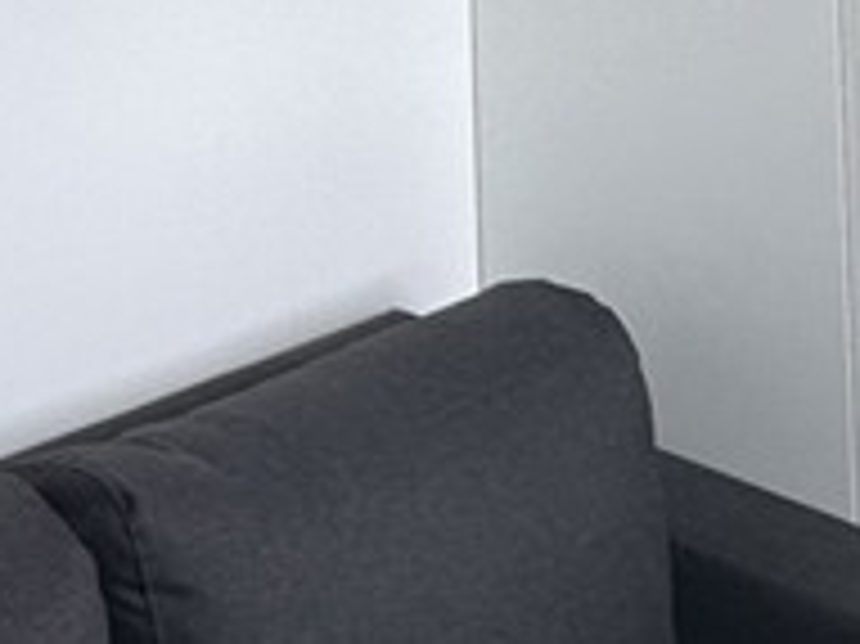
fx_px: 2185
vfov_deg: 14.7
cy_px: -518
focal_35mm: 88
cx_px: -347
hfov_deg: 19.9
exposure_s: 1/221
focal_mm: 2.22
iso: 40
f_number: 2.2
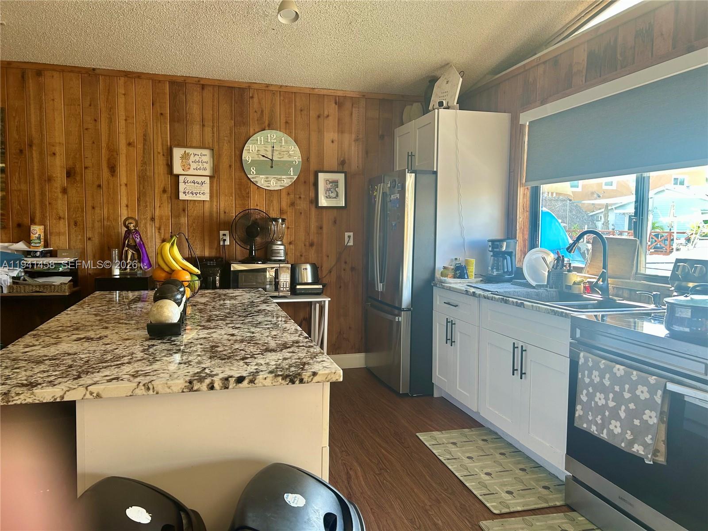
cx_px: 354
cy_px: 266
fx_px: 532
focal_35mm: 26
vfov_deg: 53.1
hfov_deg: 67.3
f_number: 1.5
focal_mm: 5.7
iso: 80
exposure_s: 1/121
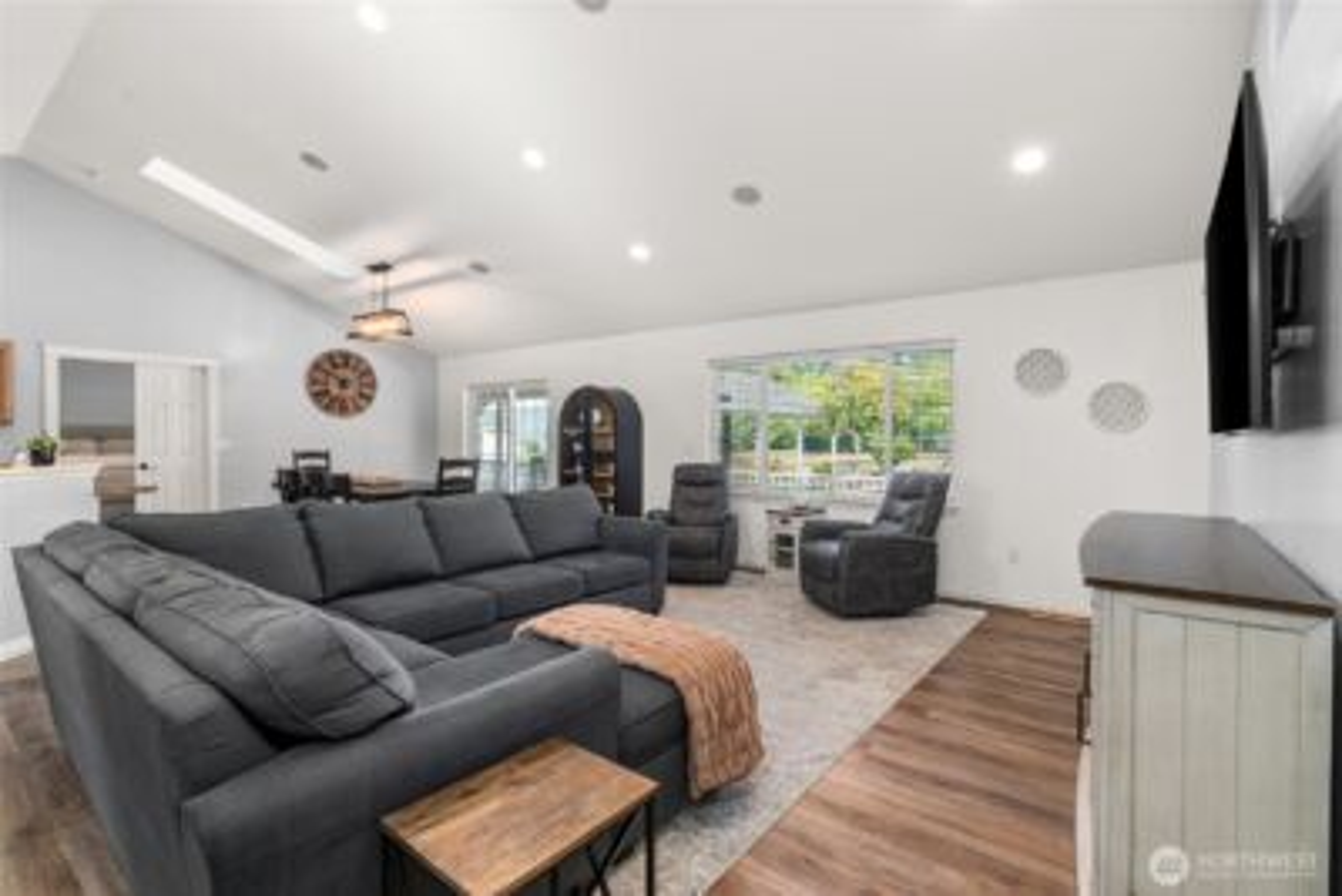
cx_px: 671
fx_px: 597
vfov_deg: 73.8
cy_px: 448
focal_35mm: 16
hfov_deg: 96.7
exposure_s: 1/5
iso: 640
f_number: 8
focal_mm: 16
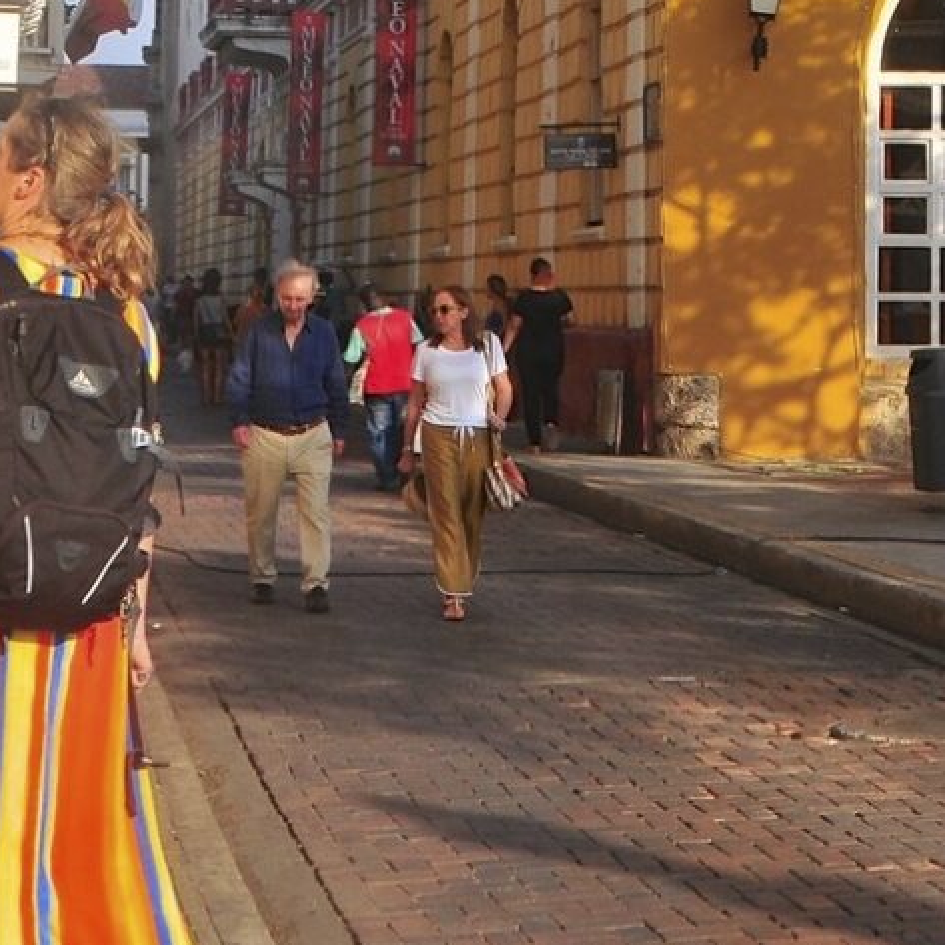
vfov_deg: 17.5
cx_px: 1075
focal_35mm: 96
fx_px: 2965
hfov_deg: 17.4
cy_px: -93
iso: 200
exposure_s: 1/200
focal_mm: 18
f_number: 13
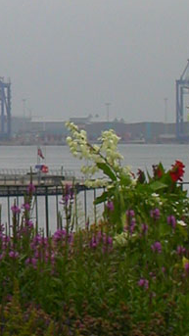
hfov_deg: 3.3
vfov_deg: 6.0
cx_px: -142
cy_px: -2
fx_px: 3215
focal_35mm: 361
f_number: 4.8
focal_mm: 16.8
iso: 100
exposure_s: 1/273
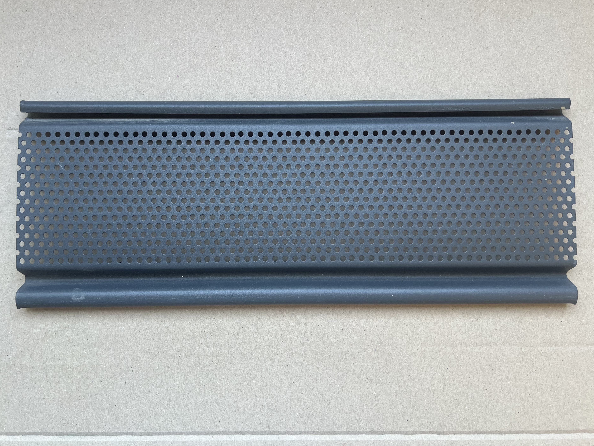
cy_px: 206
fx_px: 480
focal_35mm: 28
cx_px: 281
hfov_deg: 63.4
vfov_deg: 49.7
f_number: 1.5
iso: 100
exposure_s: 1/121
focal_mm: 5.7
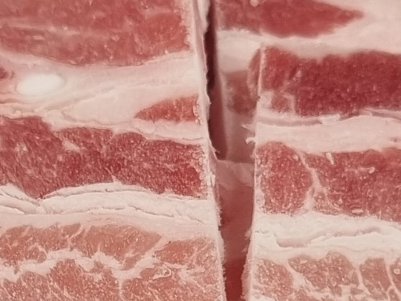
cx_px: 114
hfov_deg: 14.1
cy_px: 366
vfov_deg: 10.4
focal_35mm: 140
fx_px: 1622
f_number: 1.8
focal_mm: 5.4
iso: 50
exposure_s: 1/182
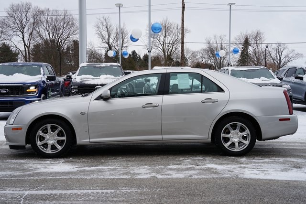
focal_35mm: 49
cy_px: 102
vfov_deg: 27.5
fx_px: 417
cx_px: 153
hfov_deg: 40.3
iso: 100
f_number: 10
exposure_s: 1/80
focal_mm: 49
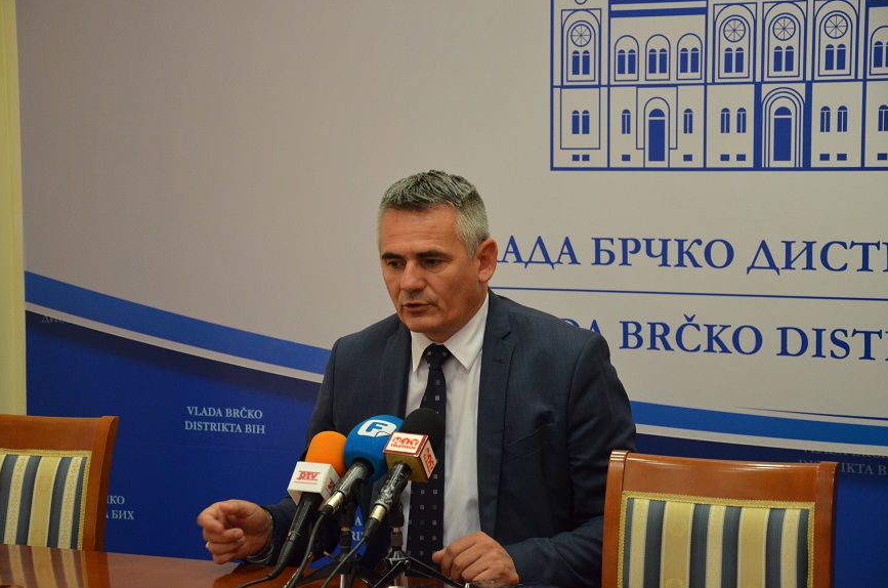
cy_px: 285
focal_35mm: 109
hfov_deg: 18.8
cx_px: 429
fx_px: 2683
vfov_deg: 12.5
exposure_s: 1/100
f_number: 5.3
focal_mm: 70
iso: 1600
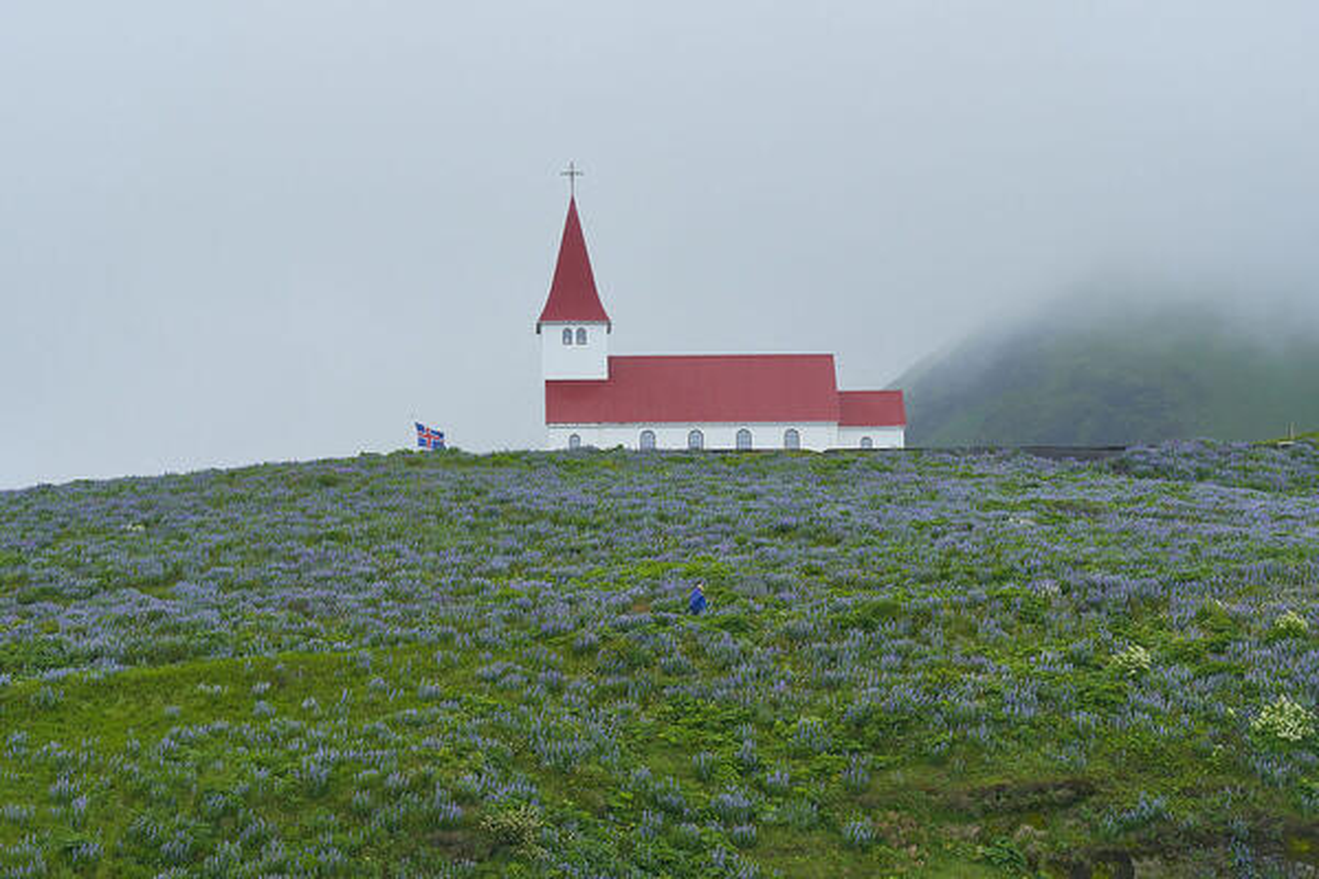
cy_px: 440
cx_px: 660
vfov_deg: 10.2
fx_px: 4946
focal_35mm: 135
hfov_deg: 15.2
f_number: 8
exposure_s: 1/200
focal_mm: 90
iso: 400
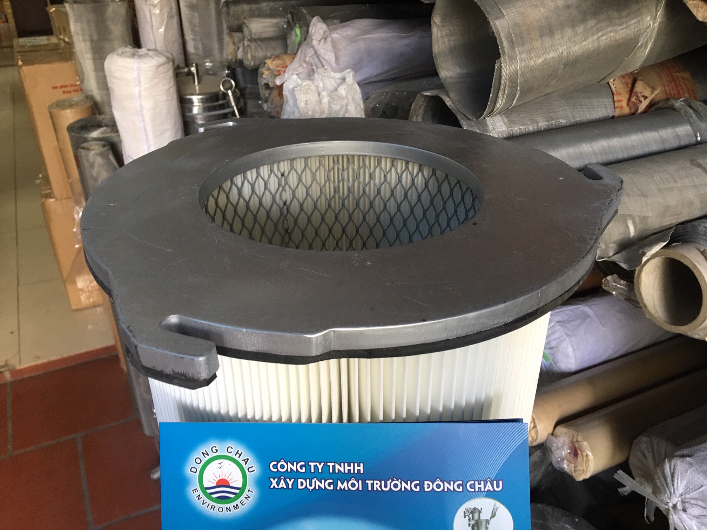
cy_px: 265
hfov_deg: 61.7
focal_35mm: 29
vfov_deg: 48.2
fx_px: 592
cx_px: 354
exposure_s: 1/17
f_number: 2.2
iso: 64
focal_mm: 4.15
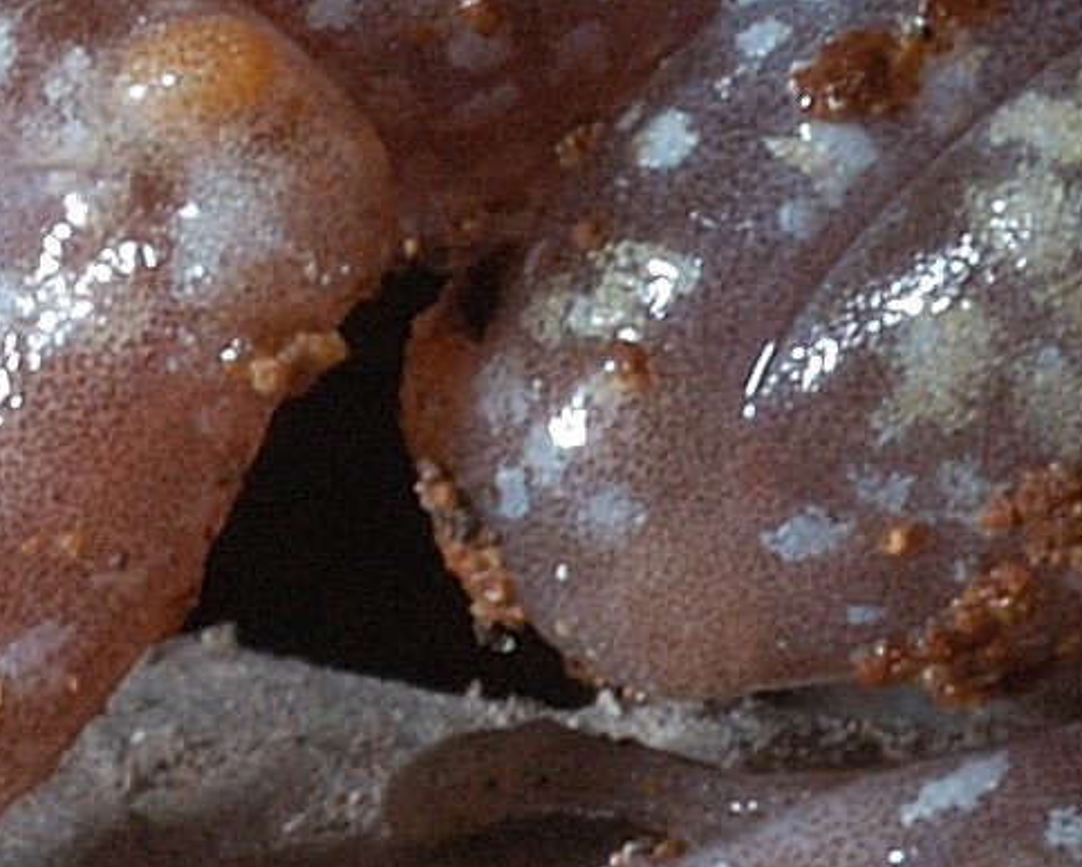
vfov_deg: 1.7
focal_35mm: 919
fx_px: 29444
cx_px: -802
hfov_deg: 2.1
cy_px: -432
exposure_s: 1/180
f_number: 45
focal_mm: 105
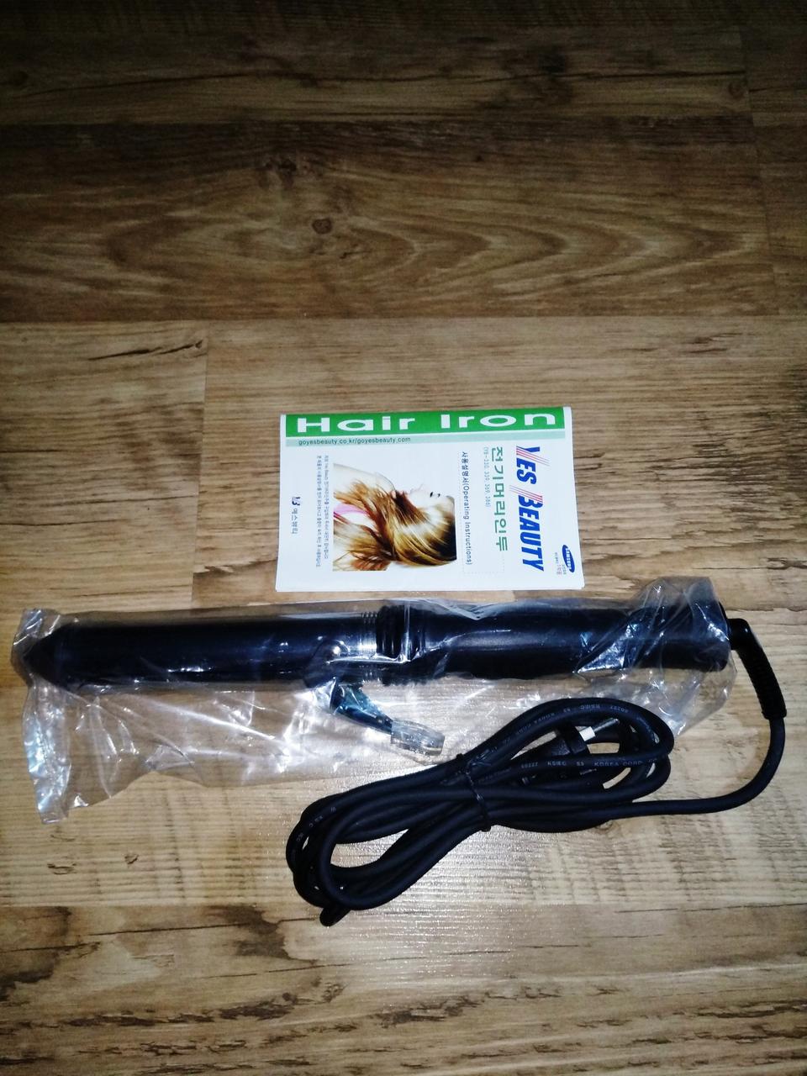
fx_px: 684
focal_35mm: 22
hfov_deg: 61.1
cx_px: 404
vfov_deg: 76.4
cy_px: 538
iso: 640
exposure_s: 1/30
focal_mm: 3.81
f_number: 2.2
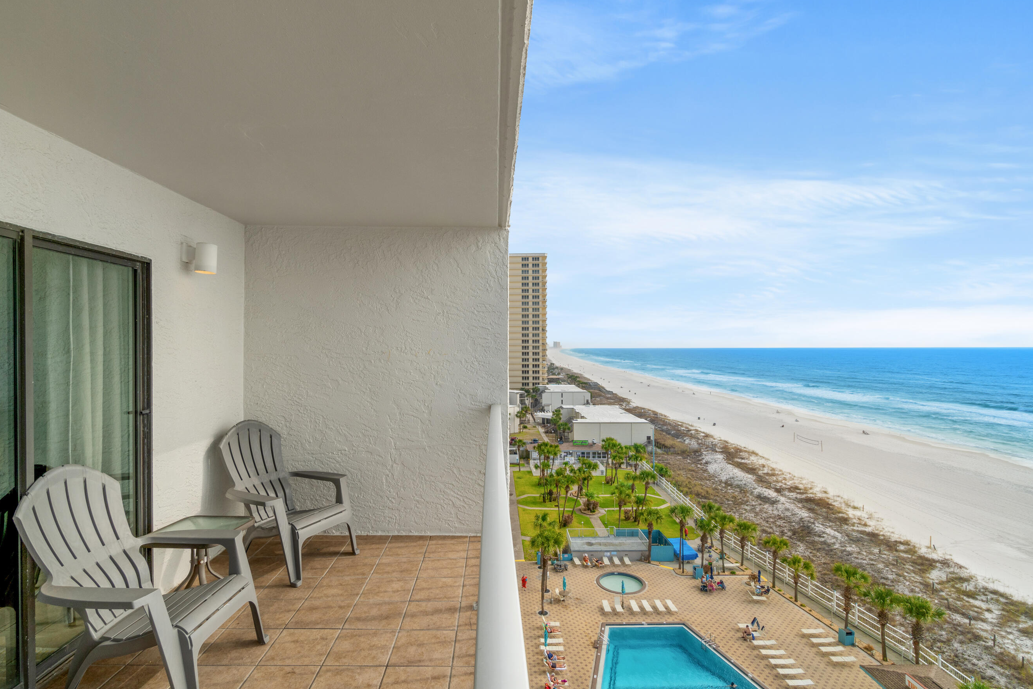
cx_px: 496
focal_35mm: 17
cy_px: 347
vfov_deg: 70.4
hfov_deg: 93.2
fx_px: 488
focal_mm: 10
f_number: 9
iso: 100
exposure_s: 1/50
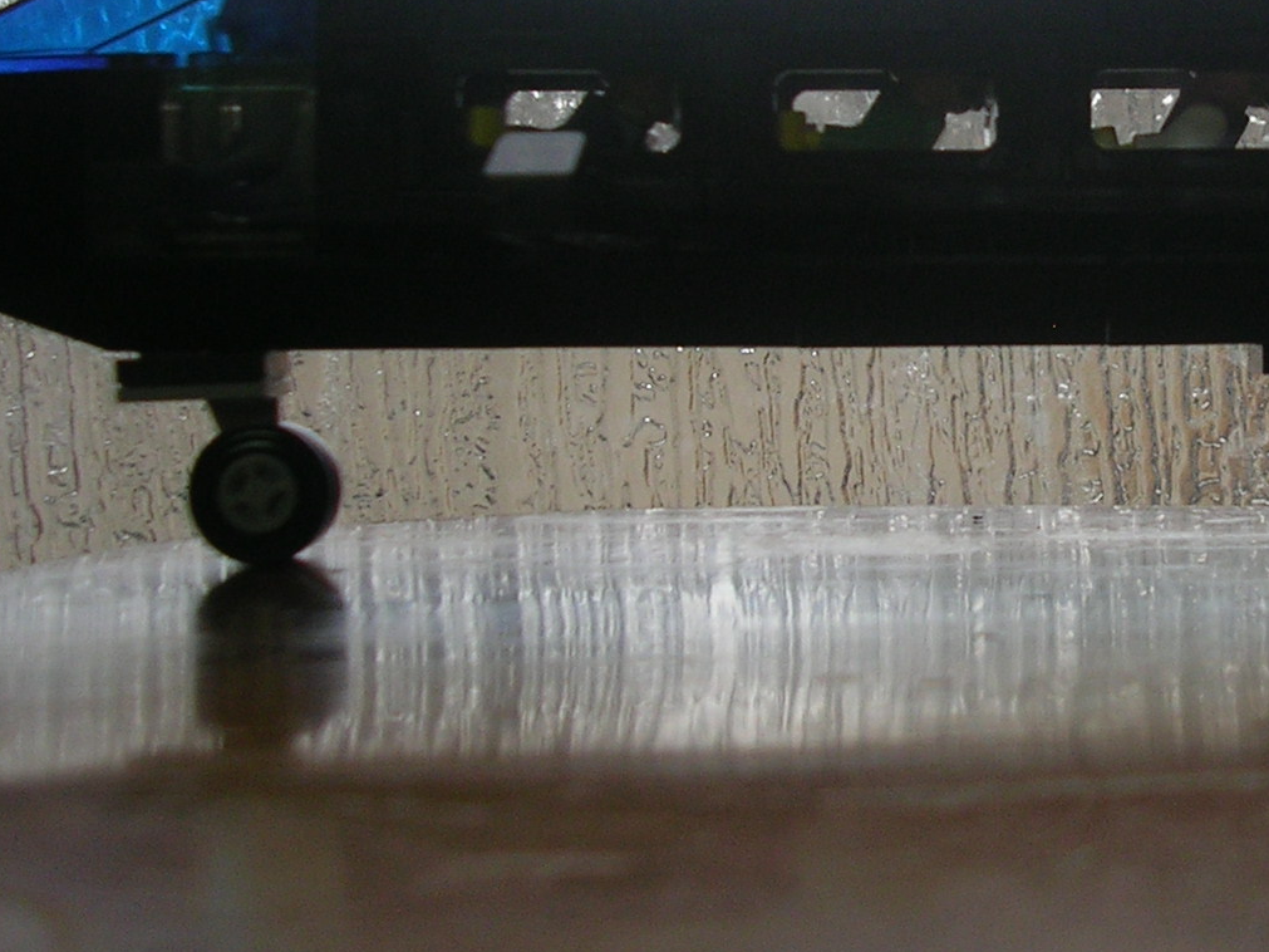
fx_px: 2822
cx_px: 1112
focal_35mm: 77
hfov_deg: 24.7
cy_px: 195
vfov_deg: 19.0
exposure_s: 1/210
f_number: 2.8
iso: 50
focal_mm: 5.8
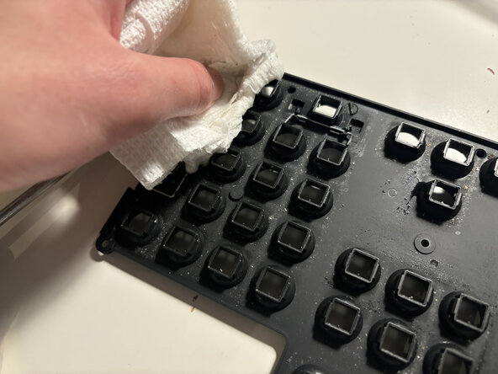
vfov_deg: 53.1
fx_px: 374
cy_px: 187
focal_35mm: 26
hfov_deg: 67.3
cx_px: 249
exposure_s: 1/60
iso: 125
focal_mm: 5.96
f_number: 1.6
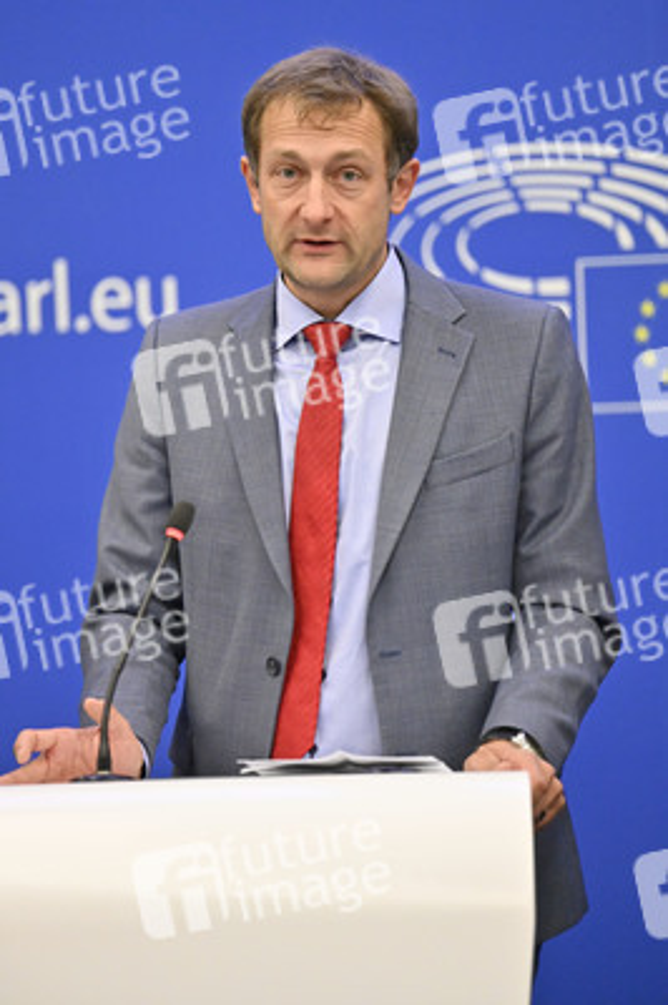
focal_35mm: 175
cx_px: 334
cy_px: 502
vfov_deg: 11.8
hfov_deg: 7.8
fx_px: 4879
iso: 5000
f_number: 2.8
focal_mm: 175
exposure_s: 1/800
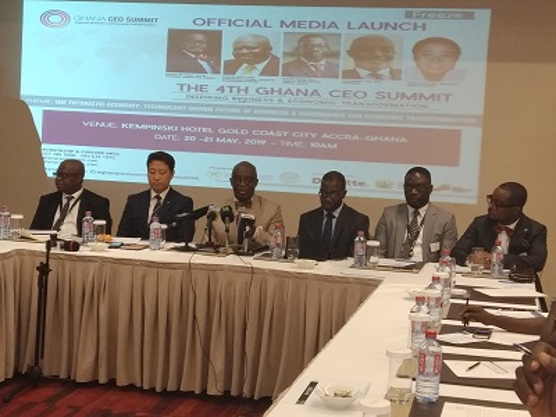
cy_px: 208
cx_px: 278
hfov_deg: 67.3
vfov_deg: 53.1
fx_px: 418
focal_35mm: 26
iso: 320
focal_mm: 3.82
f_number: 2.2
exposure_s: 1/33
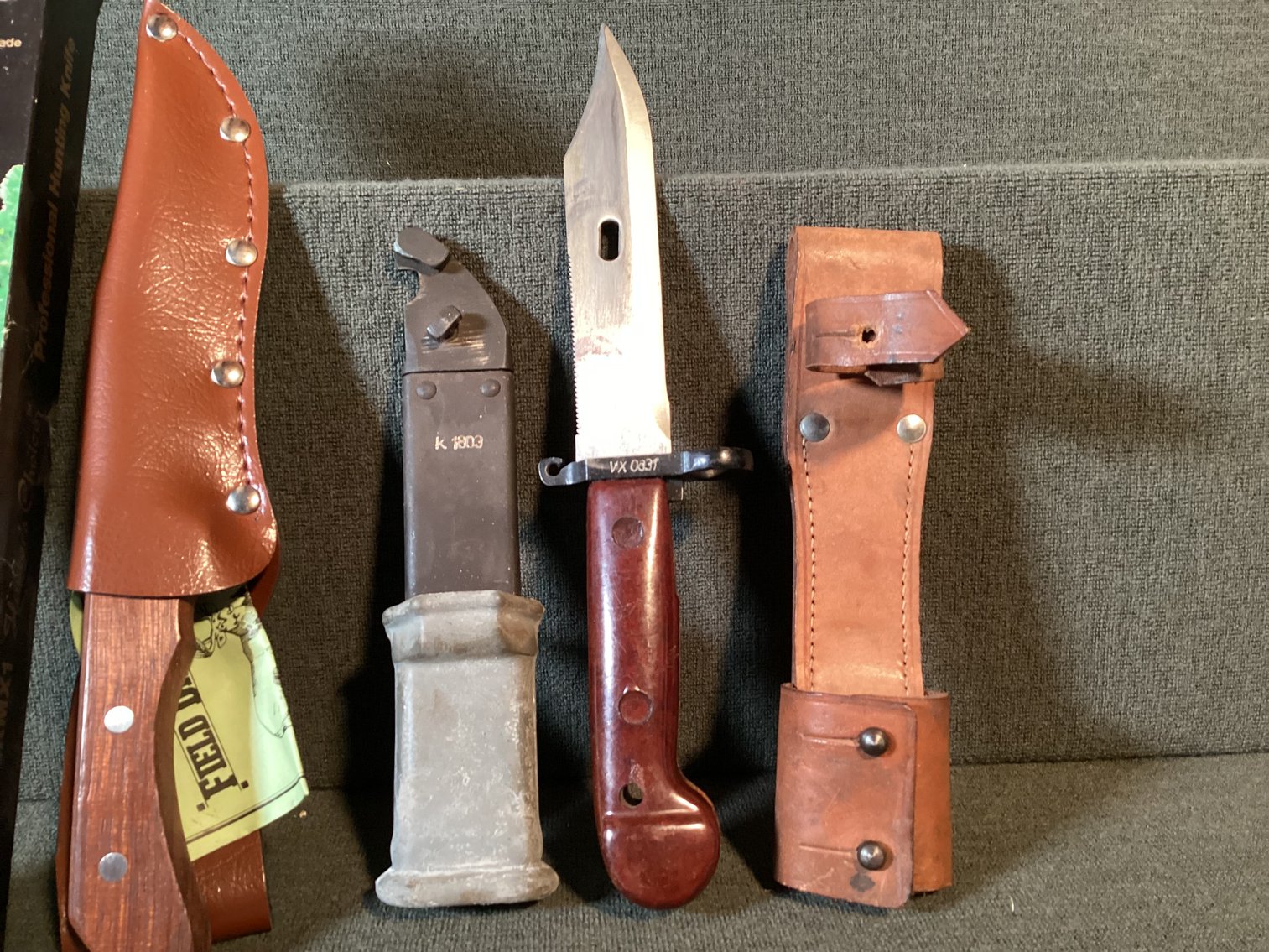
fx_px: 1137
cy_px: 476
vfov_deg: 45.4
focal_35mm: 31
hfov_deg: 58.3
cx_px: 634
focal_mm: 3.3
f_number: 2.4
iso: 400
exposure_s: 1/40
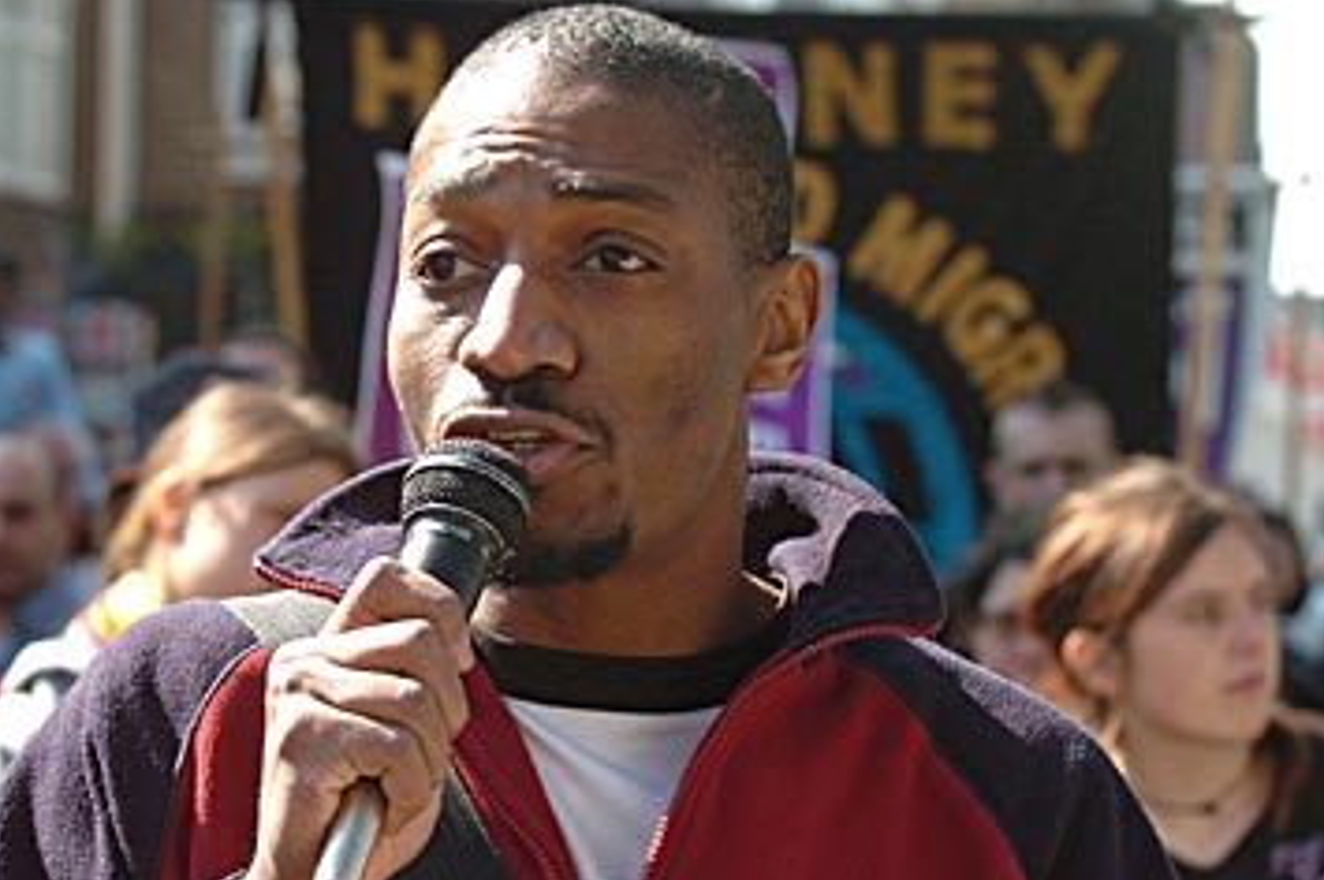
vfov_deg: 9.3
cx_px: 496
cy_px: 494
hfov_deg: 13.9
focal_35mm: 148
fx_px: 5438
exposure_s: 1/320
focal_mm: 70
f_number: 5
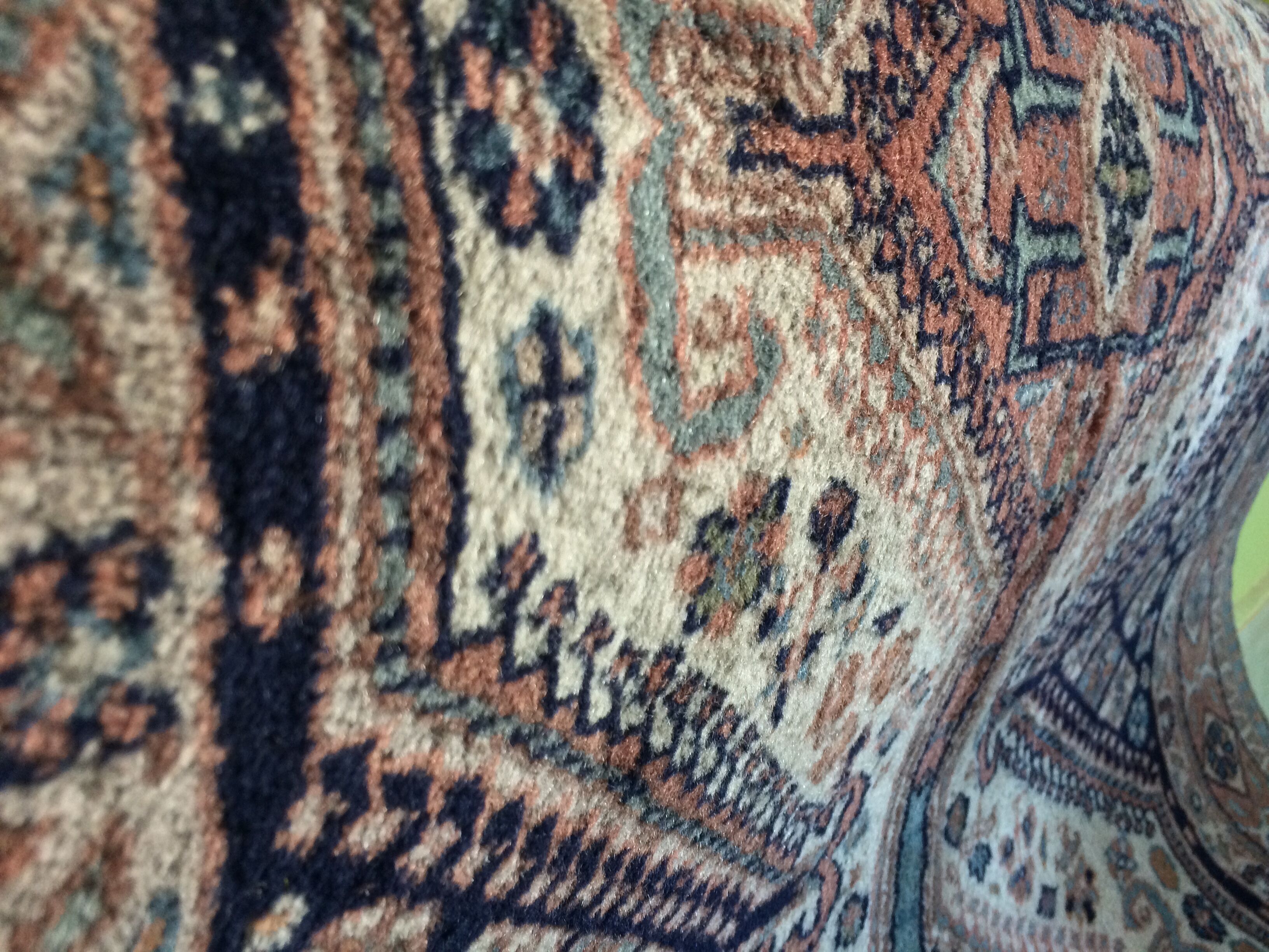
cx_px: 634
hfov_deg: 61.7
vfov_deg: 48.2
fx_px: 1063
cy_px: 476
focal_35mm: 29
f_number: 2.2
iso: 200
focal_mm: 4.15
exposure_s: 1/33
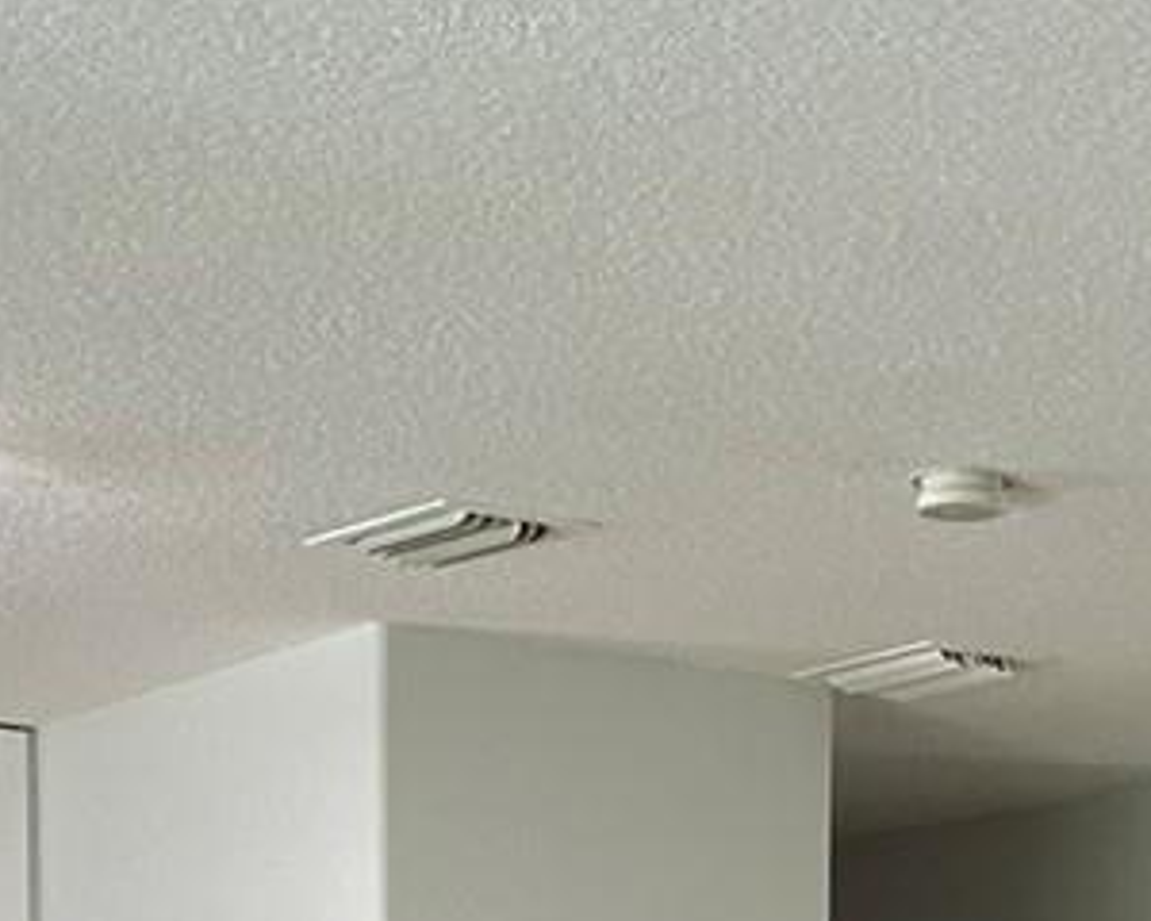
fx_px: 4258
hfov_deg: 15.3
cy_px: 1807
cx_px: 817
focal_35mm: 125
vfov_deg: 11.2
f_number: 1.78
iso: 125
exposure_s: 1/120
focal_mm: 6.86
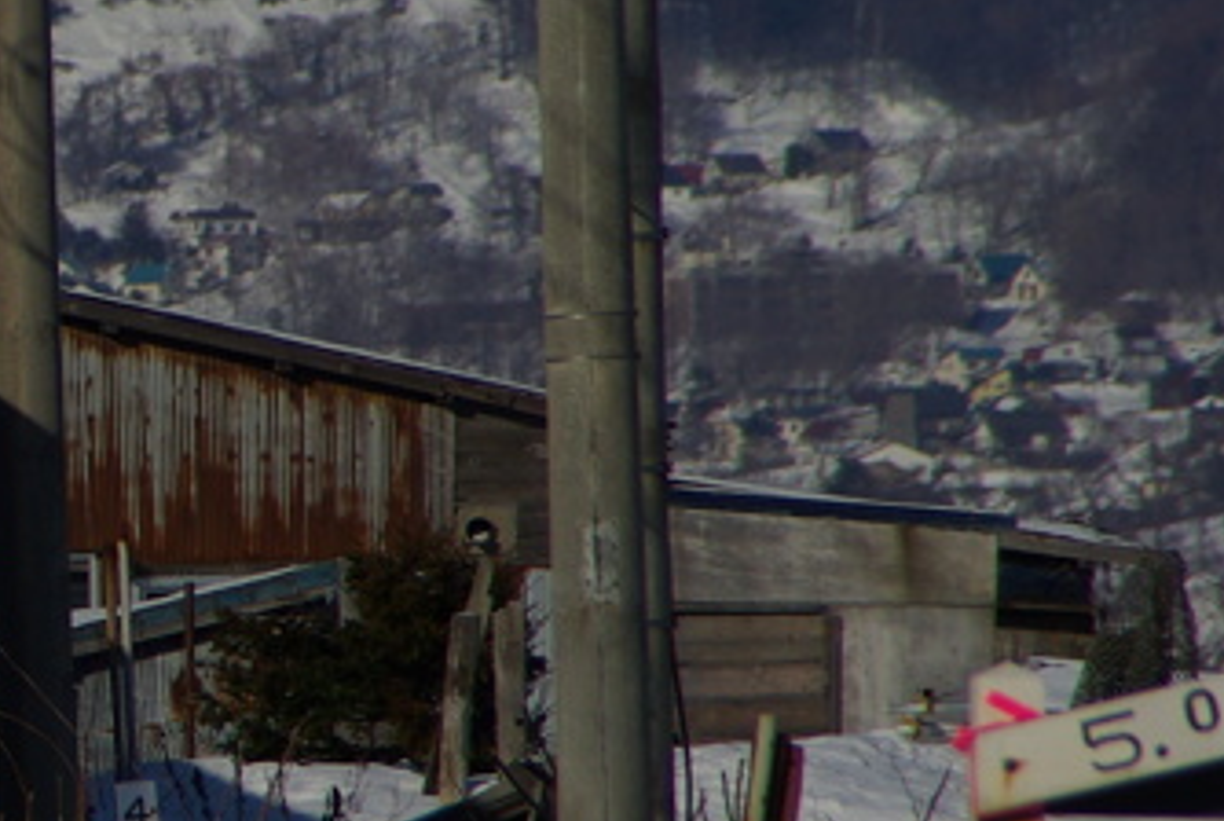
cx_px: -509
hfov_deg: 1.5
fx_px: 46935
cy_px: 306
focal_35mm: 1378
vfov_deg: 1.0
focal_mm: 300
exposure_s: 1/800
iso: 100
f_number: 8
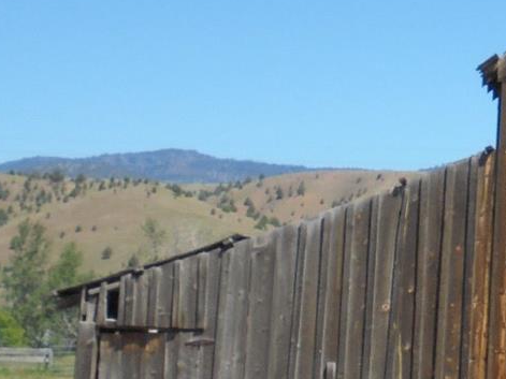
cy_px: 210
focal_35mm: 137
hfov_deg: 13.6
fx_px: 2002
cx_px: 761
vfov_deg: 10.8
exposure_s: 1/500
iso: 100
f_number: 4.5
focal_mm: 7.8
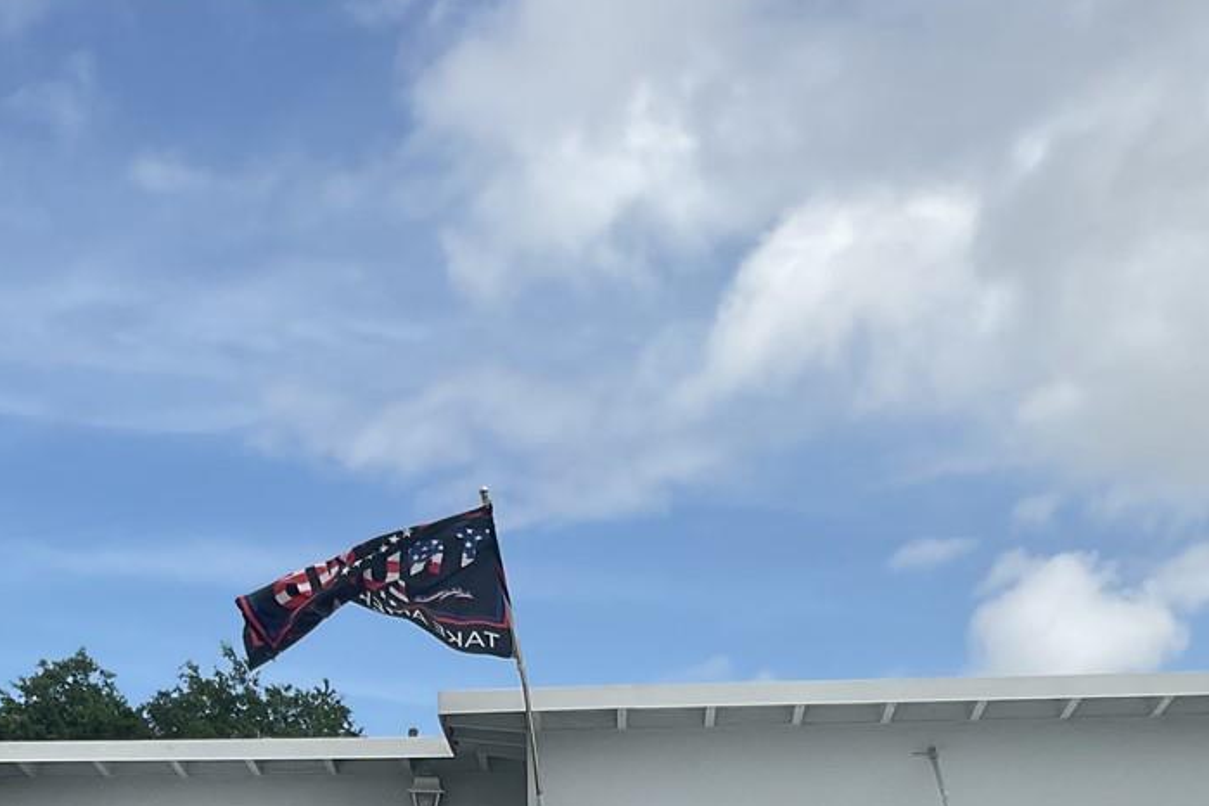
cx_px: 438
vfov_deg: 18.5
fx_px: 2317
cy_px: 1024
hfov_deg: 29.1
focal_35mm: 69
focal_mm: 3
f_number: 1.8
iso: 16
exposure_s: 1/2320
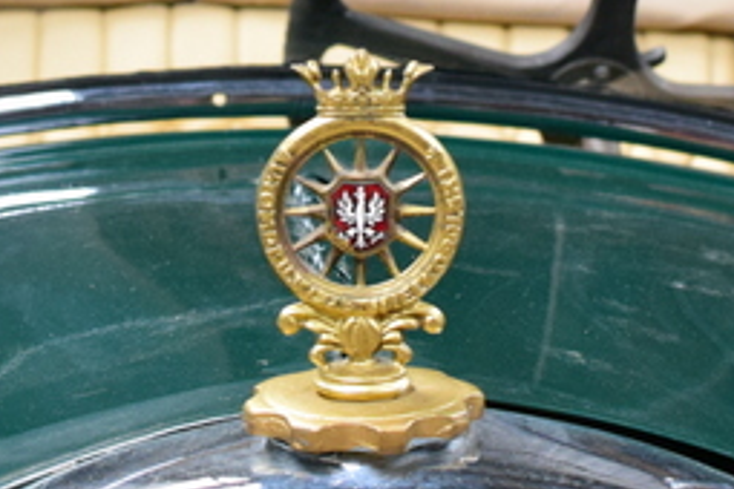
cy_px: 63
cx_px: 279
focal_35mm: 165
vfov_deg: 8.3
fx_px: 3355
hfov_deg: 12.5
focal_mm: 35
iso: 1600
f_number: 7.1
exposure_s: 1/60
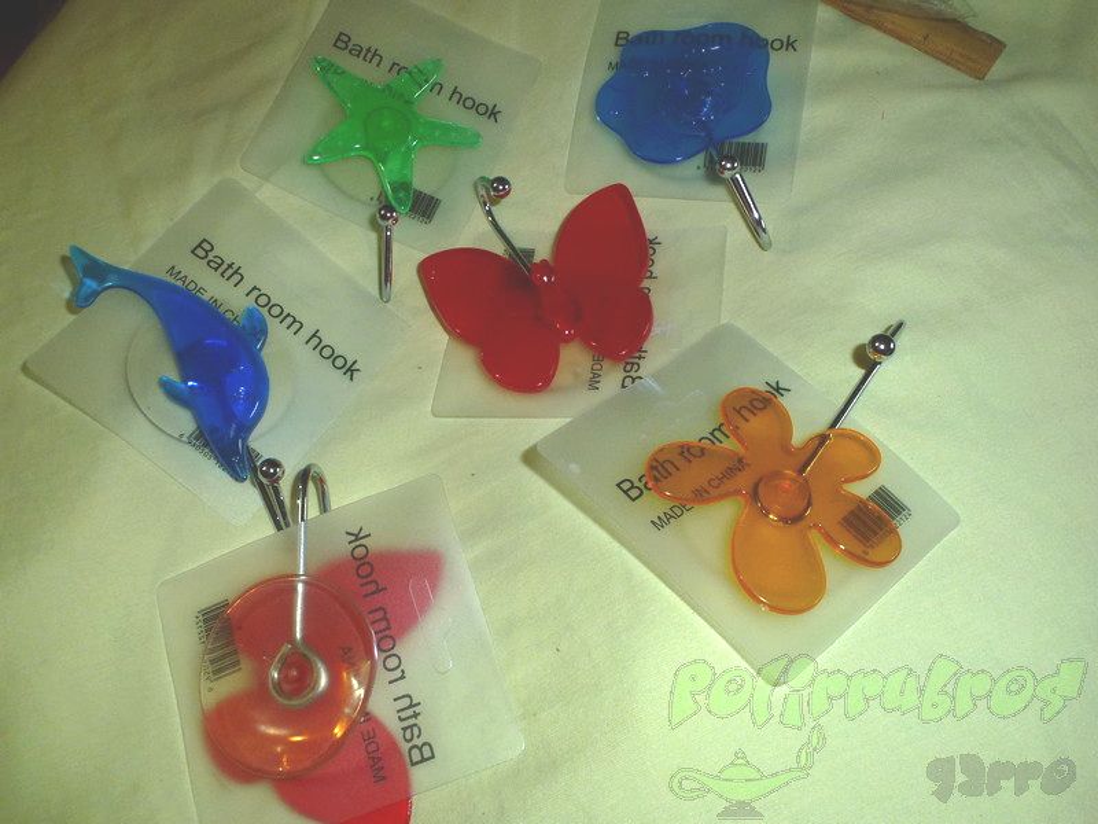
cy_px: 412
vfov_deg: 48.2
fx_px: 920
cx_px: 549
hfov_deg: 61.7
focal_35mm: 29
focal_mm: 5
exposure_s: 1/60
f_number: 3.5
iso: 200
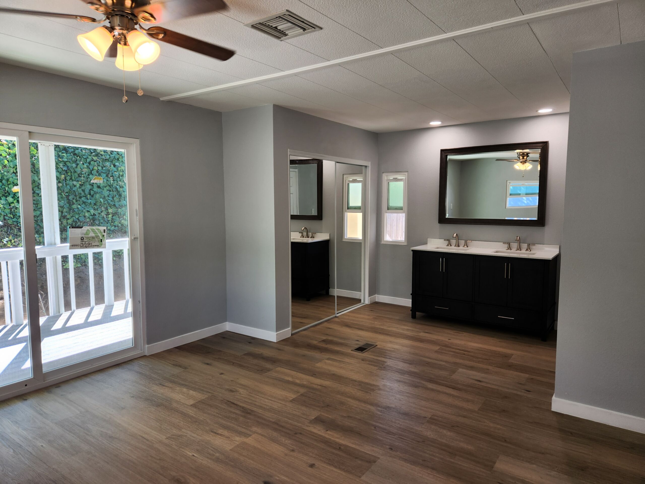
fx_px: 429
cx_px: 322
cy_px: 242
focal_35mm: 23
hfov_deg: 73.9
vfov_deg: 58.9
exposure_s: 1/120
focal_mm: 5.4
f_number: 1.8
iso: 40
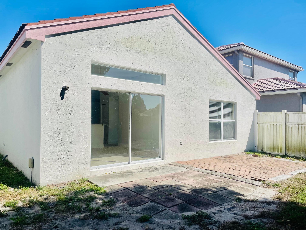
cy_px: 115
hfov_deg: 67.3
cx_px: 153
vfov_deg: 53.1
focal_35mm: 26
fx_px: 230
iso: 32
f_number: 1.6
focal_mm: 4.2
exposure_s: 1/7813
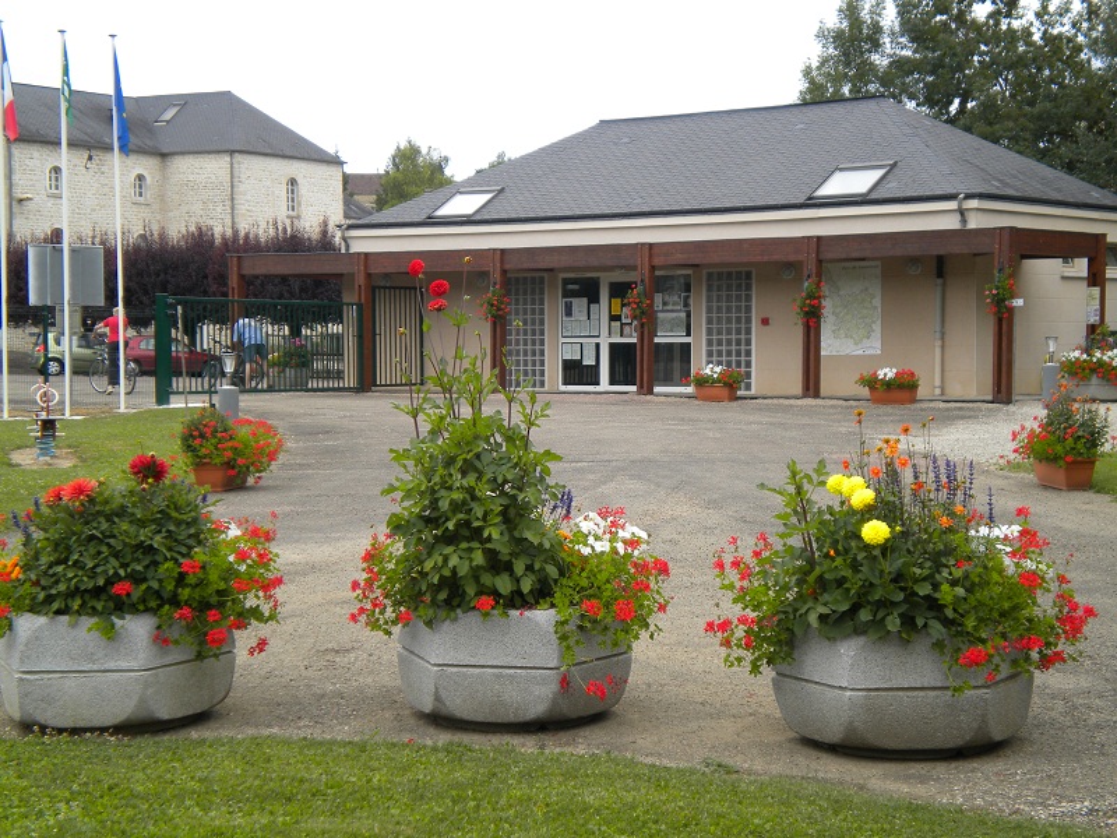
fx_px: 2194
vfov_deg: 21.6
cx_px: 558
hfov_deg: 28.6
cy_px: 419
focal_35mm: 68
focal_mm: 12.3
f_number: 4.6
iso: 80
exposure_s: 1/209
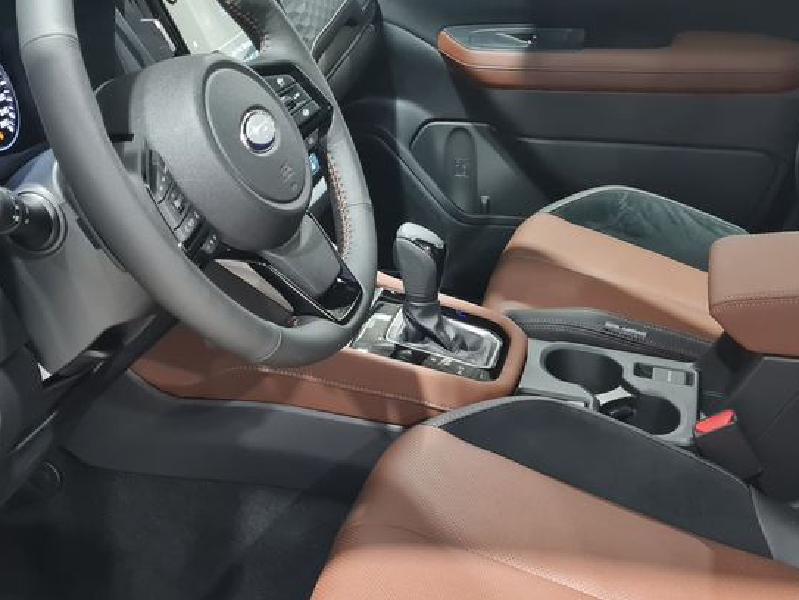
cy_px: 507
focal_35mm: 49
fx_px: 1132
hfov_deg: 38.9
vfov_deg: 28.8
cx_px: 431
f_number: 1.8
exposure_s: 1/33
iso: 500
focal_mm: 5.4
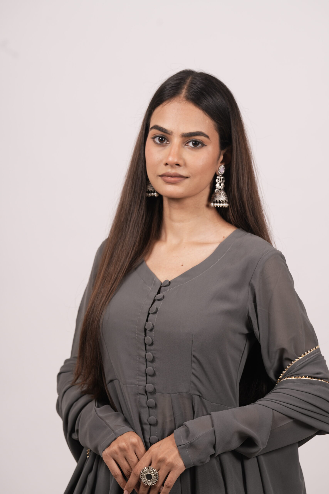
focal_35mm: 143
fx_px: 1960
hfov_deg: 9.6
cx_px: 164
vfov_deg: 14.3
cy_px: 247
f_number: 6.3
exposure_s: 1/125
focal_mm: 143
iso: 125
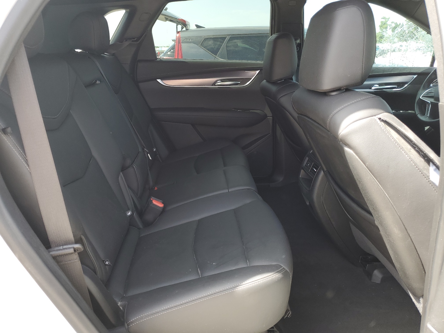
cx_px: 222
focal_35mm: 26
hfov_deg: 67.3
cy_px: 166
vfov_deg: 53.1
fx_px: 333
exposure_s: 1/156
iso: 50
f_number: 1.5
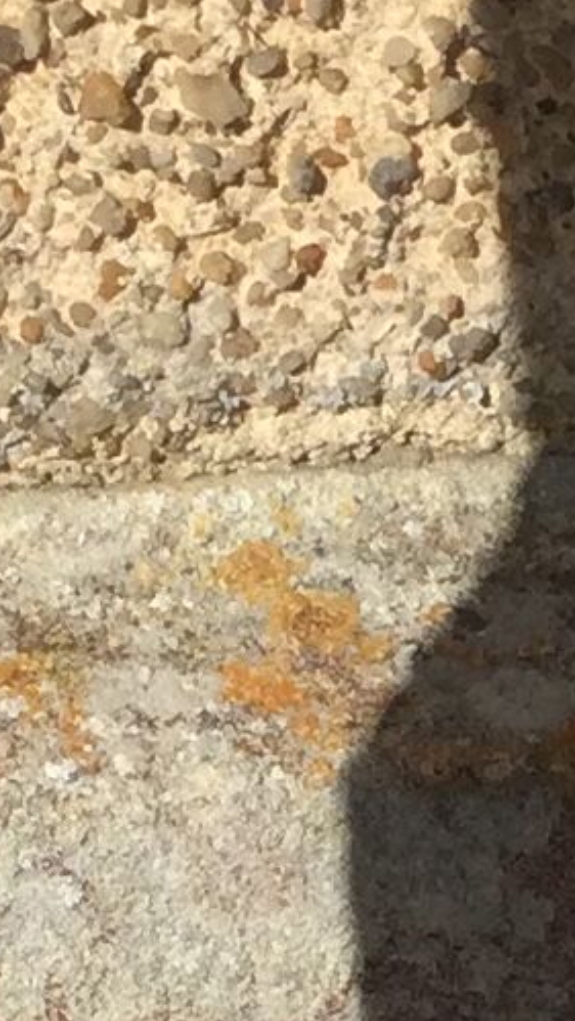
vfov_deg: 9.6
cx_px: 909
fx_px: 5985
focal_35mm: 221
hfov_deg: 5.4
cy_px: 1269
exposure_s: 1/2398
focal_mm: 3.3
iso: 25
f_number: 2.4
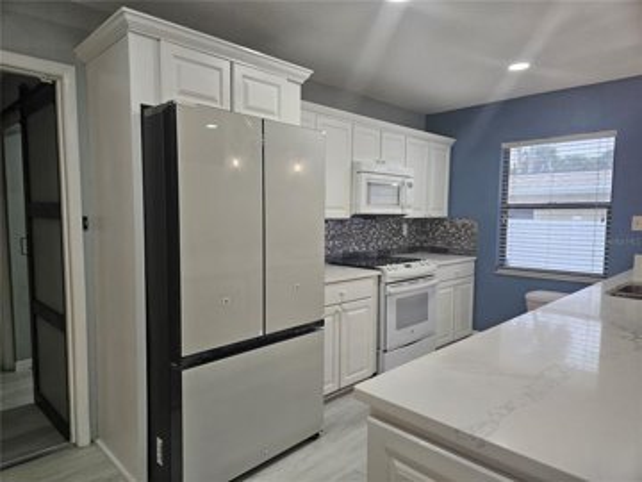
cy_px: 241
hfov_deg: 73.9
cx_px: 321
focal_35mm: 23
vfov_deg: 58.9
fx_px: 427
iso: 125
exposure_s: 1/120
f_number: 1.8
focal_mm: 5.4
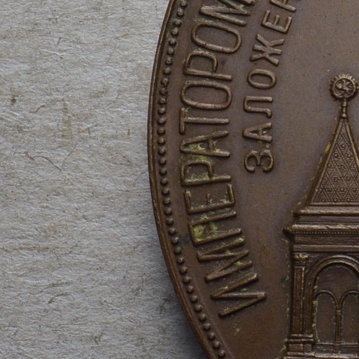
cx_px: 597
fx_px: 2206
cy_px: 146
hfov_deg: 9.0
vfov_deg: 9.3
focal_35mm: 188
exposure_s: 1/250
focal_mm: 38
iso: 400
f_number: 14
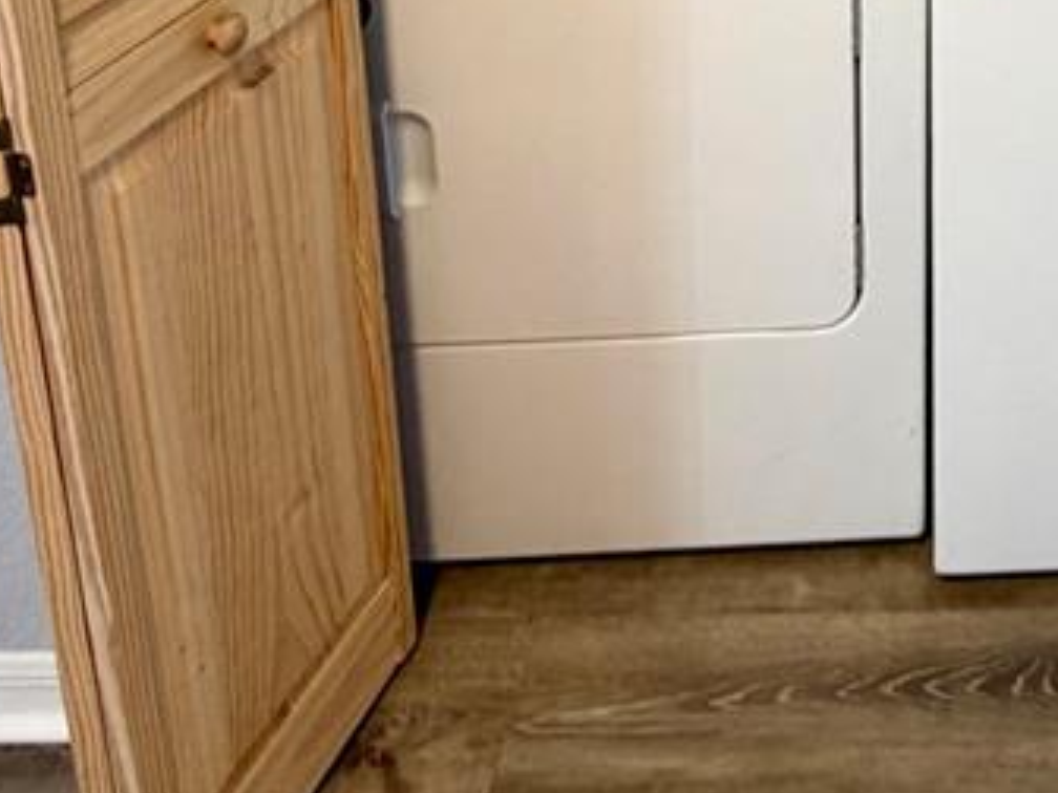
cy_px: -365
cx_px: 1017
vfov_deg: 23.7
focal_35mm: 50
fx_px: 1528
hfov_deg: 35.2
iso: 200
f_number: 2.2
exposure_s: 1/60
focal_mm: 2.22
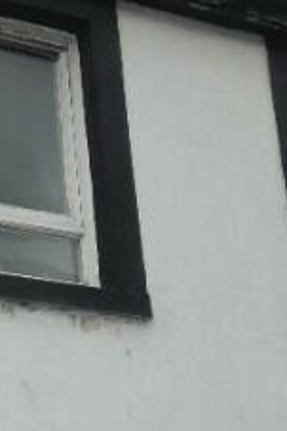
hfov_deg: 13.7
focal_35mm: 94
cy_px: 452
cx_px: -135
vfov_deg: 20.8
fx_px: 1126
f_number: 2.8
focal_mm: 3.6
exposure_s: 1/400
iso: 80
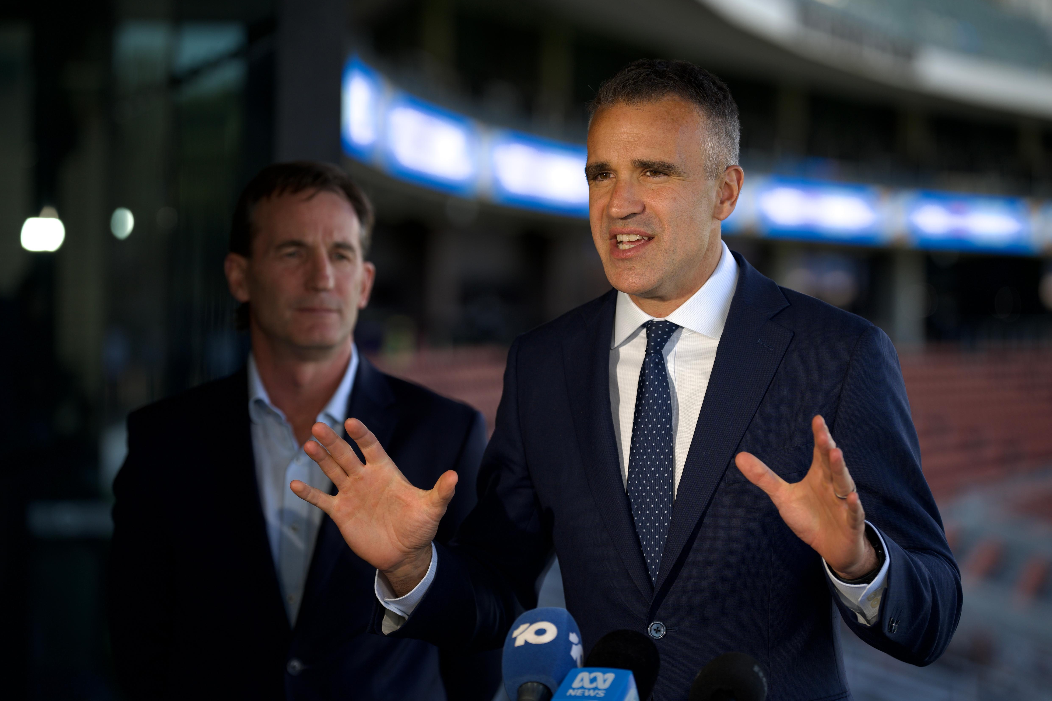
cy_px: 352
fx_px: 3682
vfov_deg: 10.9
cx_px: 527
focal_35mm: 126
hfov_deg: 16.3
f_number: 3.2
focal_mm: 125
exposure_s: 1/400
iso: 80
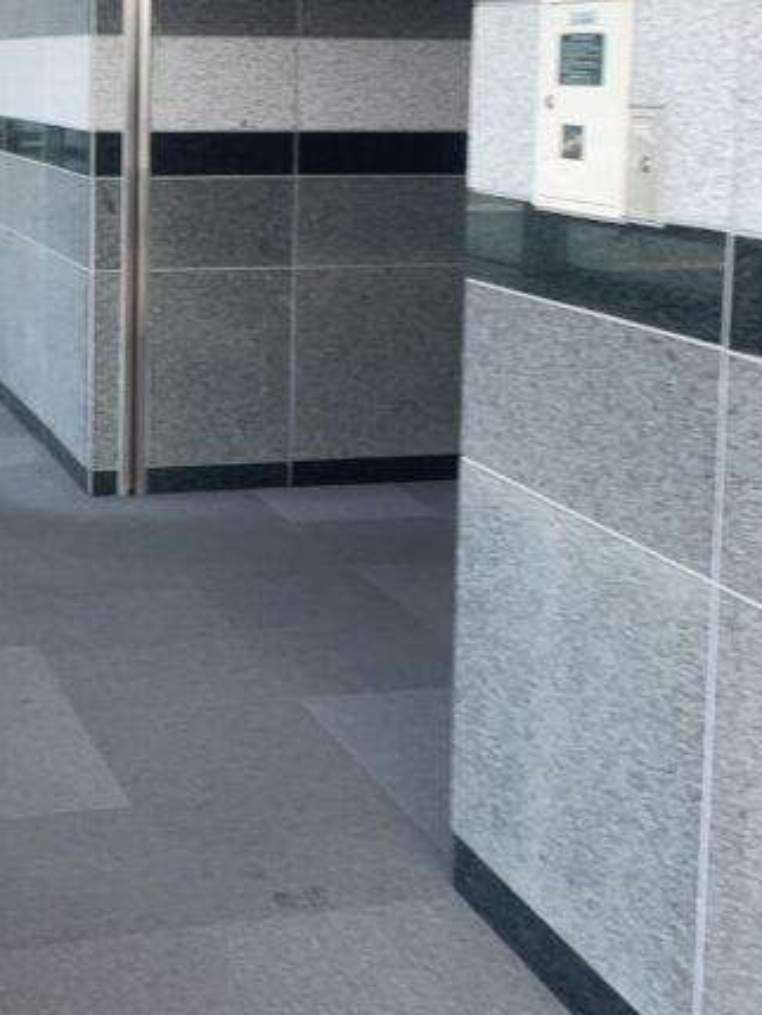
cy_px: 322
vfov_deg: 30.9
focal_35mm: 62
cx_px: 187
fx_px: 1819
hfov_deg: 23.4
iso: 32
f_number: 1.6
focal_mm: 4.2
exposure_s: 1/138
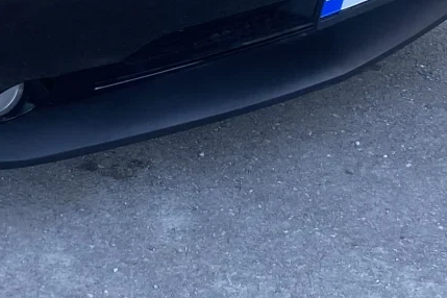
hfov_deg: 16.4
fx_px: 1502
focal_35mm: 121
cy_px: -166
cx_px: -53
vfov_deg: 10.9
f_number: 1.8
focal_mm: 4.25
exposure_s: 1/122
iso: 50
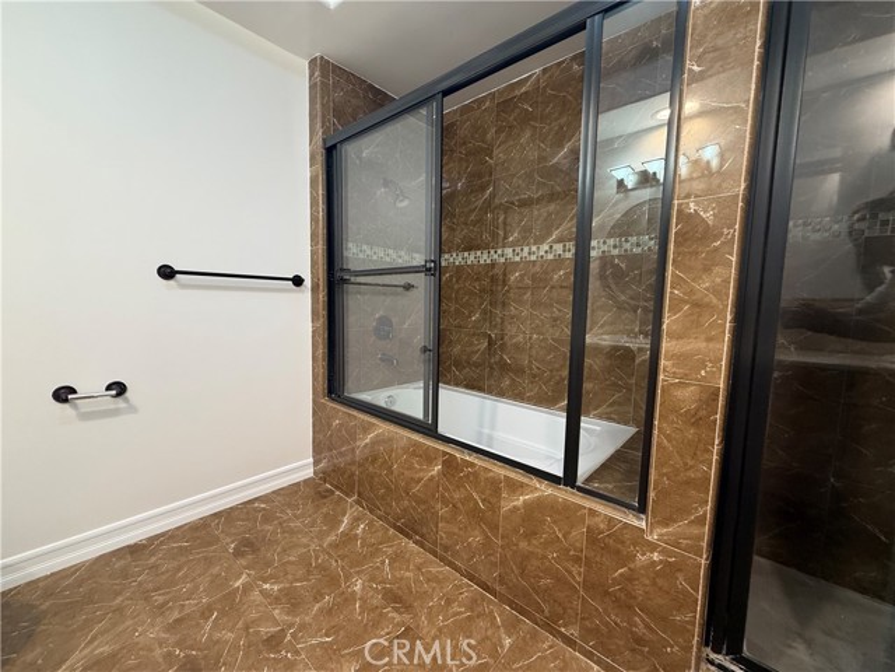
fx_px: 362
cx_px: 448
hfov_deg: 102.1
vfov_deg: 85.7
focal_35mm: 14
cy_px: 336
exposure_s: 1/120
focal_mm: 2.22
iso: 200
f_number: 2.2
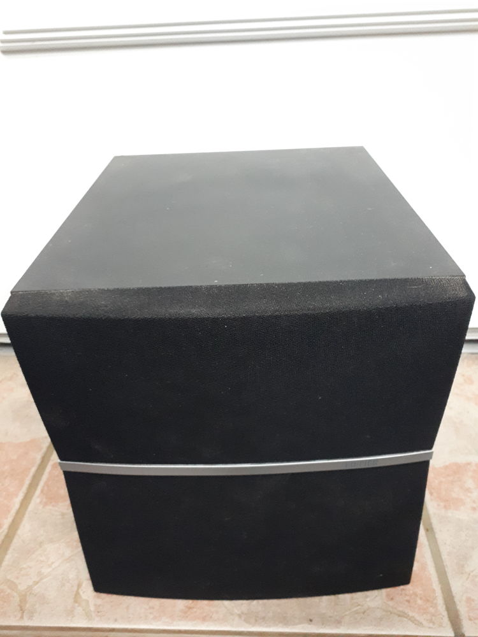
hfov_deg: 51.4
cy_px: 318
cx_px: 239
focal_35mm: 27
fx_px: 497
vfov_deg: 65.3
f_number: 1.9
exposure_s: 1/17
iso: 640
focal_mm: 3.6
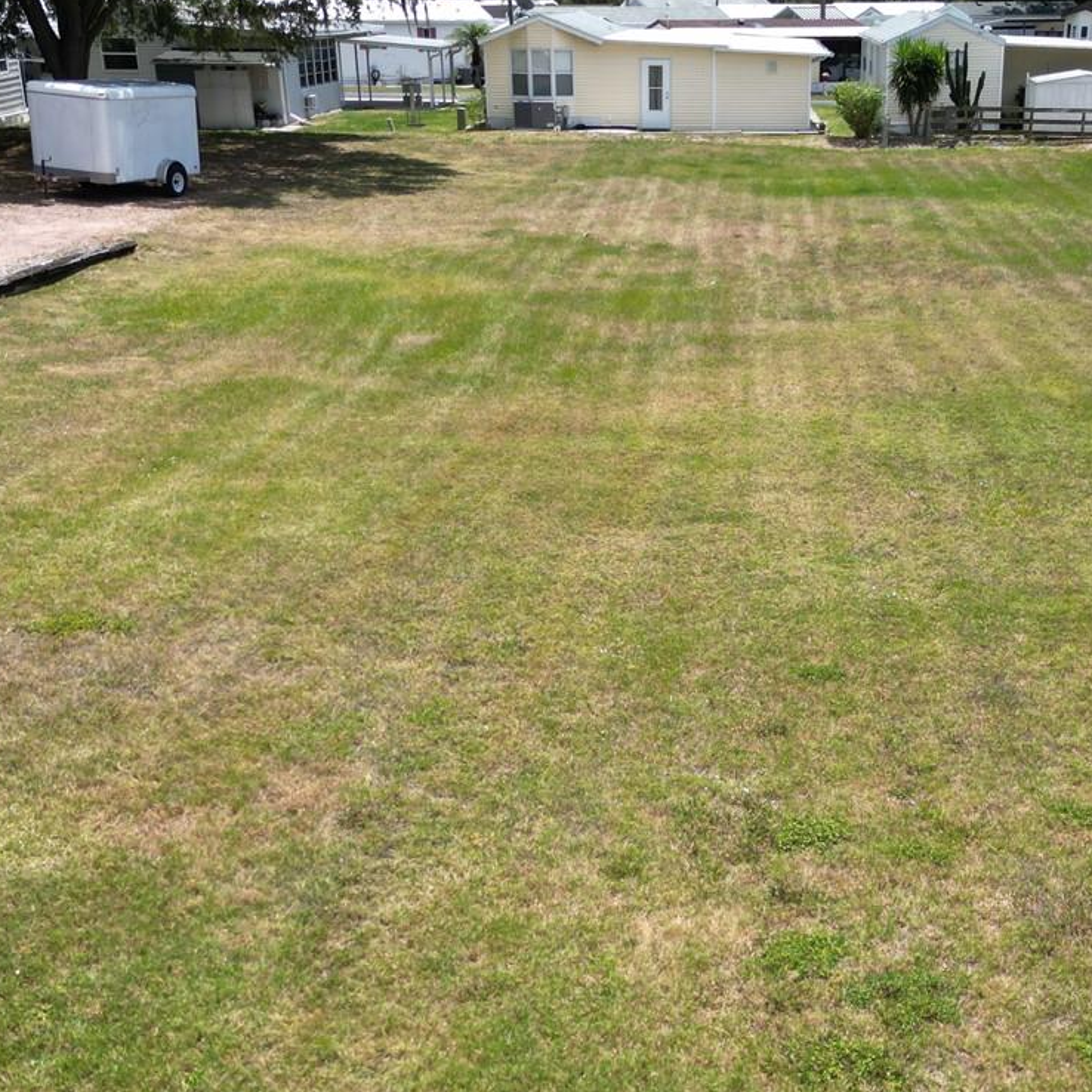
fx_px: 1642
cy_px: 752
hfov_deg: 36.5
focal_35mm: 46
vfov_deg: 36.3
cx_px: 718
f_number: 1.7
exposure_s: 1/2000
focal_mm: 6.72
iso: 100
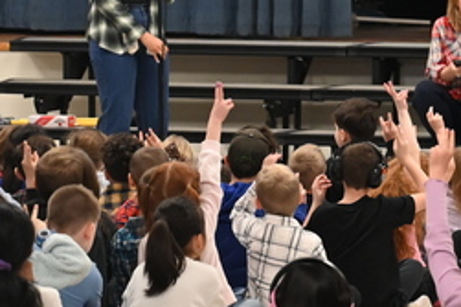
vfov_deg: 4.8
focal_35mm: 286
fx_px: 3660
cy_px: -71
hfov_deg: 7.2
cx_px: 503
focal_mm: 70
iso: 3200
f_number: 4
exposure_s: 1/125
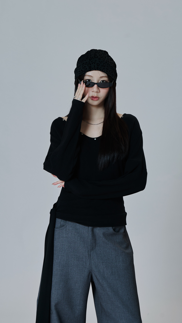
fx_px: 738
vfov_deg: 24.7
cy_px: 156
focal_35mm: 86
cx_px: 96
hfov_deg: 14.1
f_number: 5.6
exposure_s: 1/200
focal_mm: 75
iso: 400
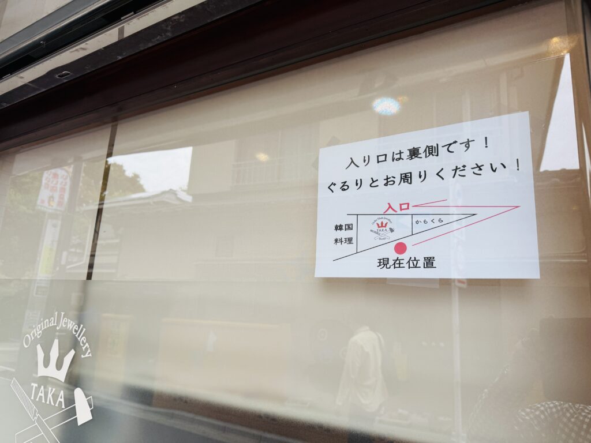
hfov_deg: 71.6
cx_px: 296
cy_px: 222
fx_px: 410
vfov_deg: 56.8
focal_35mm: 24
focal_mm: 6.76
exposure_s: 1/524
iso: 80
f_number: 1.78
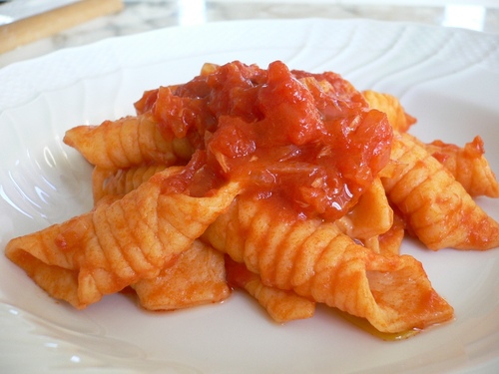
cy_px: 187
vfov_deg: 40.7
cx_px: 250
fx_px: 505
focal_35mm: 35
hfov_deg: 52.6
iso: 100
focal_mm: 5.8
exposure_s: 1/40
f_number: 2.8
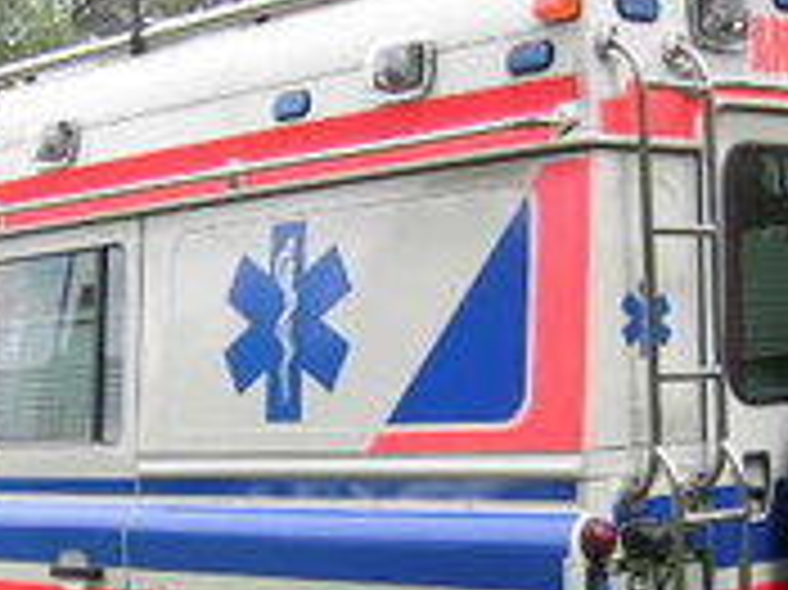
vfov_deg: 16.3
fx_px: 2047
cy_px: 473
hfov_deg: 21.8
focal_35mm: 90
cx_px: 405
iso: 50
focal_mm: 5.4
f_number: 2.8
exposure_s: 1/266
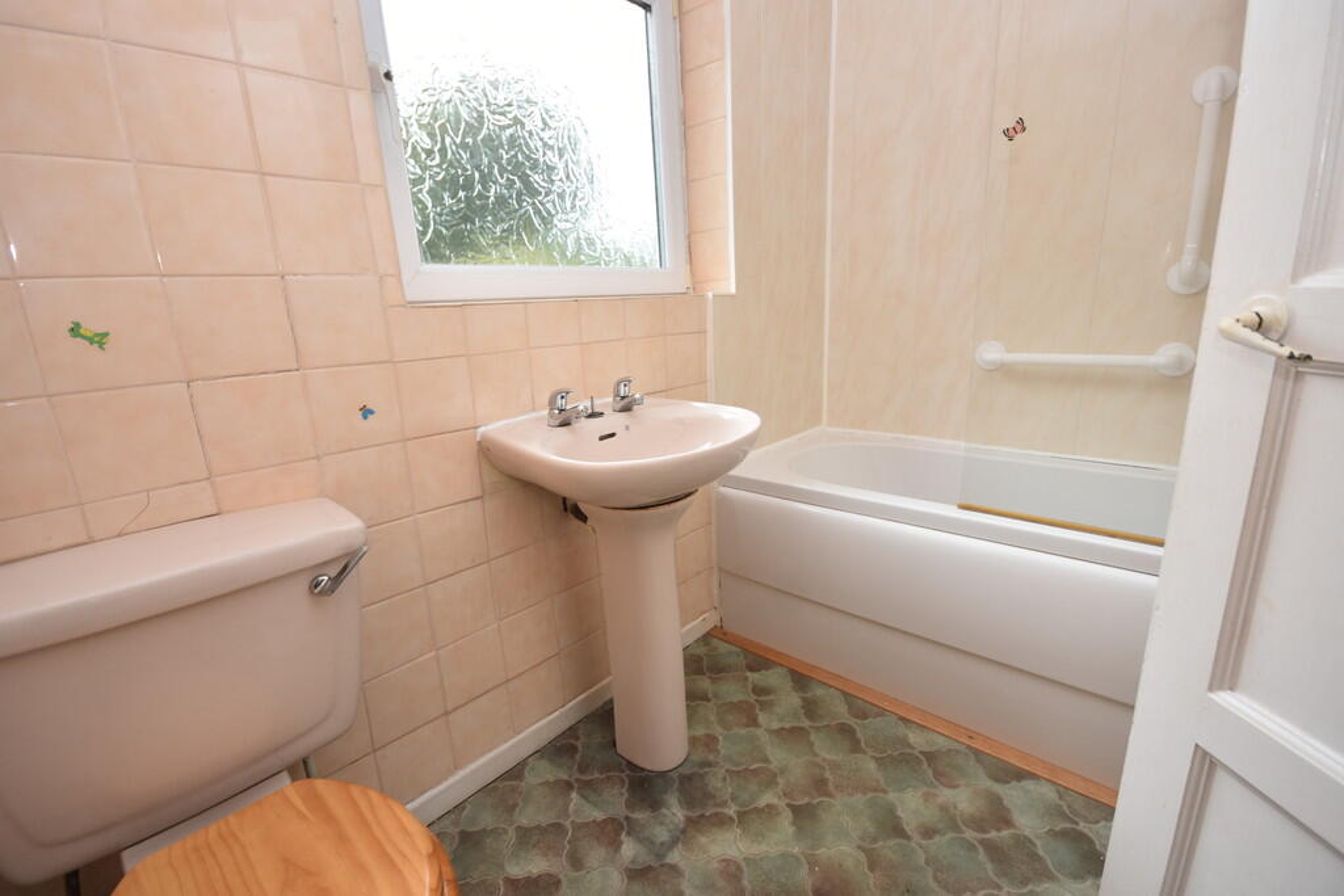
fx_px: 560
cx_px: 672
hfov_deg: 100.4
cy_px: 448
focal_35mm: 15
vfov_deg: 77.3
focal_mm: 10
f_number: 4
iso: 200
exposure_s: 1/60
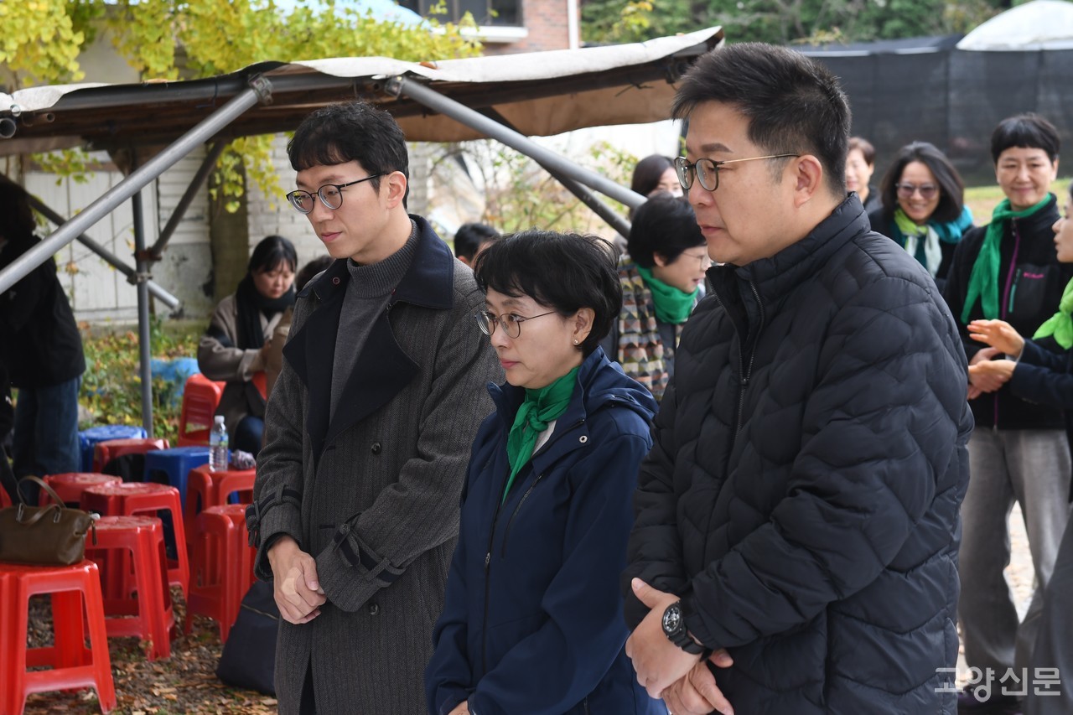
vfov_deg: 16.3
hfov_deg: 24.2
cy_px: 358
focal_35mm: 84
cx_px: 536
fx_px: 2503
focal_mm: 56
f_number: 4.5
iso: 500
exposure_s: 1/250
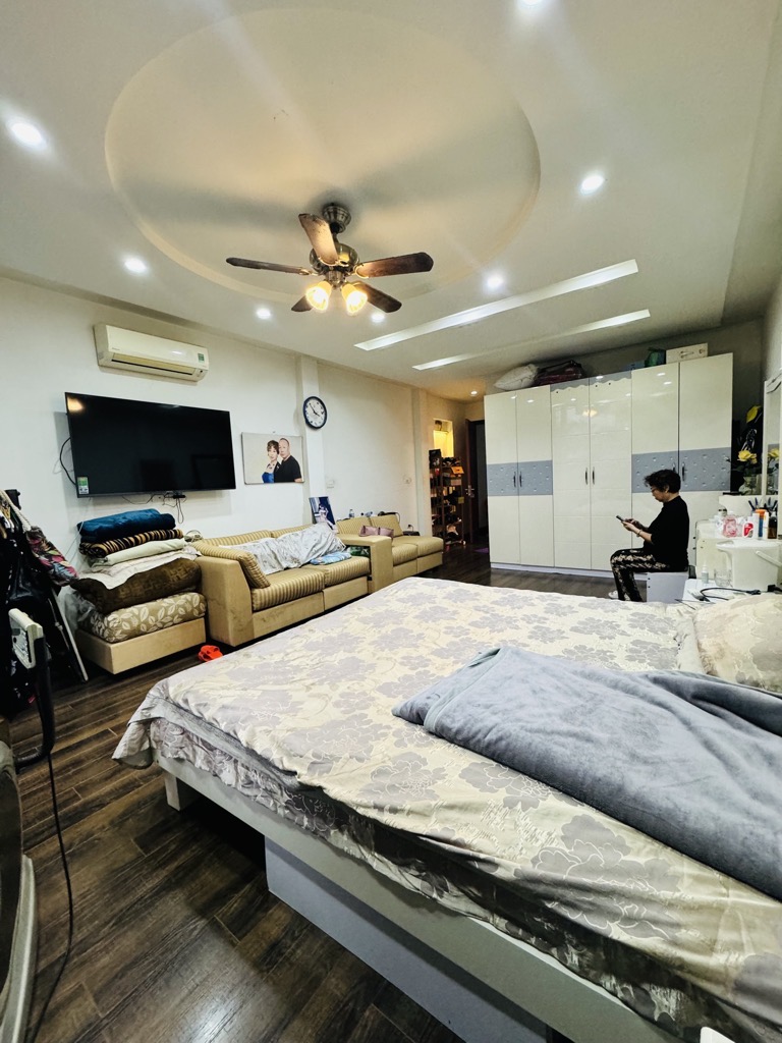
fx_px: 422
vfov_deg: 102.1
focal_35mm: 14
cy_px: 522
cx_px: 391
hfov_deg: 85.7
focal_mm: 2.22
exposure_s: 1/100
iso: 320
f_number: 2.2
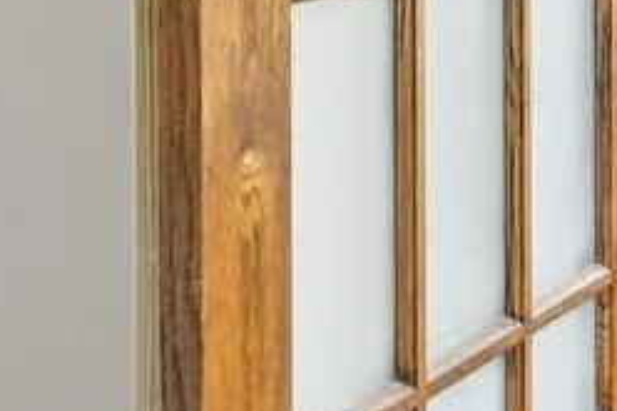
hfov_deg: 16.7
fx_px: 1957
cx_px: 846
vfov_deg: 11.4
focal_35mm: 114
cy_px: -222
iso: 800
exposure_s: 1/20
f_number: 8
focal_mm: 17.5
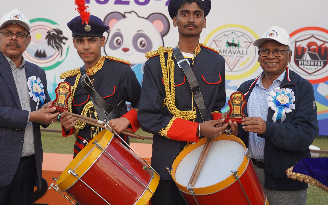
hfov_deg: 38.8
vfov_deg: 24.8
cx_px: 146
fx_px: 465
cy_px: 87
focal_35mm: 52
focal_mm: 42
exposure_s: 1/160
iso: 125
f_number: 4
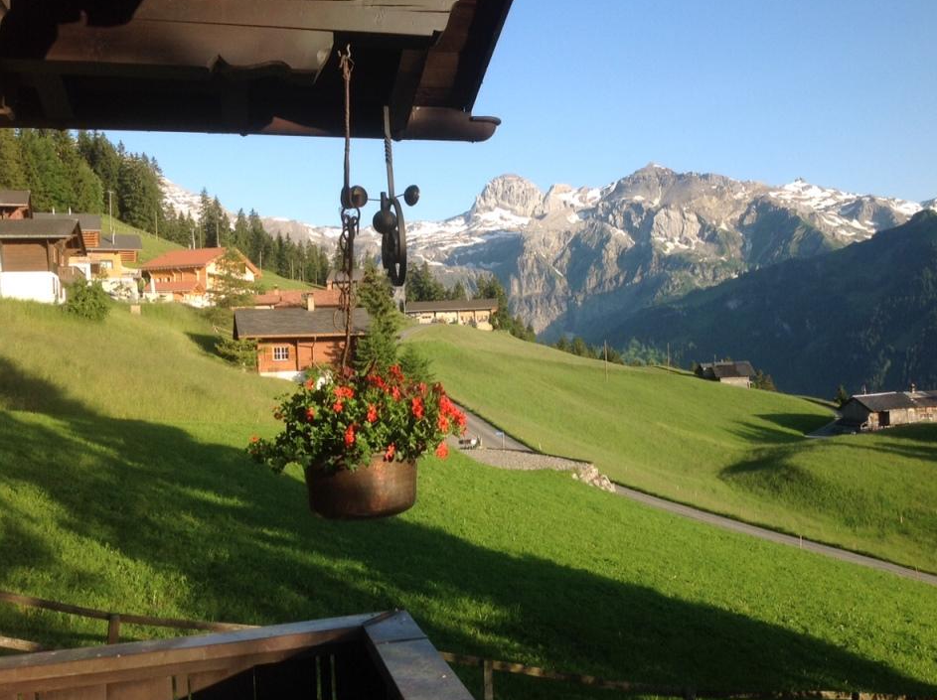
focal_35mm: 38
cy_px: 373
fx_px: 1027
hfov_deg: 49.0
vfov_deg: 37.6
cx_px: 508
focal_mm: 4.28
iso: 50
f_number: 2.4
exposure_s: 1/687
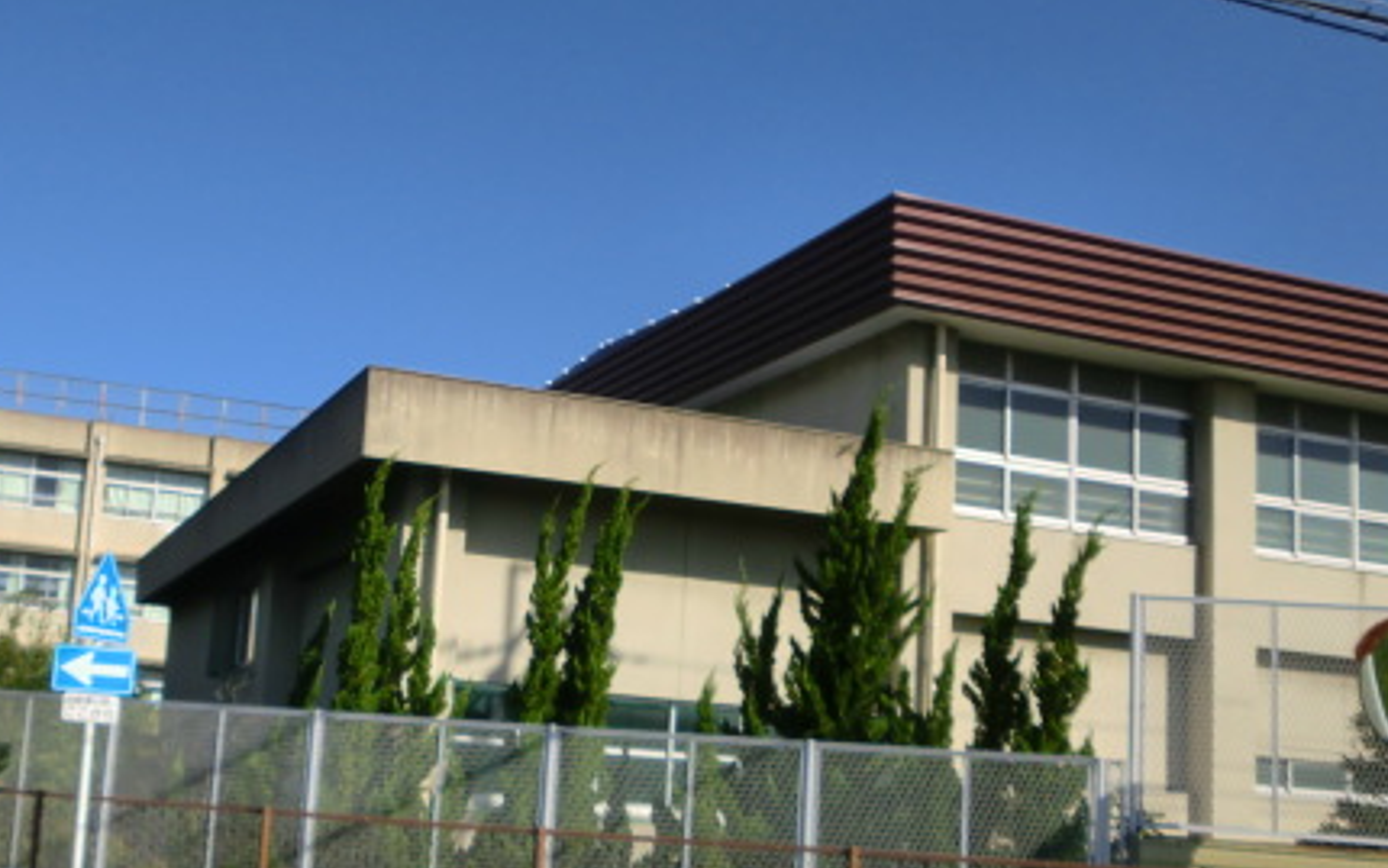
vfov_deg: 31.2
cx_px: 416
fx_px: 1551
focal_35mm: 41
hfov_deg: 47.1
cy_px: 536
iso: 64
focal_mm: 4.65
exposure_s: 1/200
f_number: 7.8
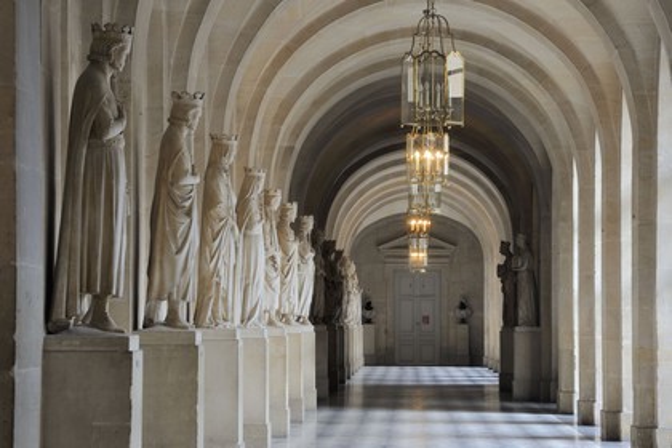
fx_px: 3173
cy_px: 224
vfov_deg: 8.1
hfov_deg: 12.1
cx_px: 336
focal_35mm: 170
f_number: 22
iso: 200
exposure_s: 4
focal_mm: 170
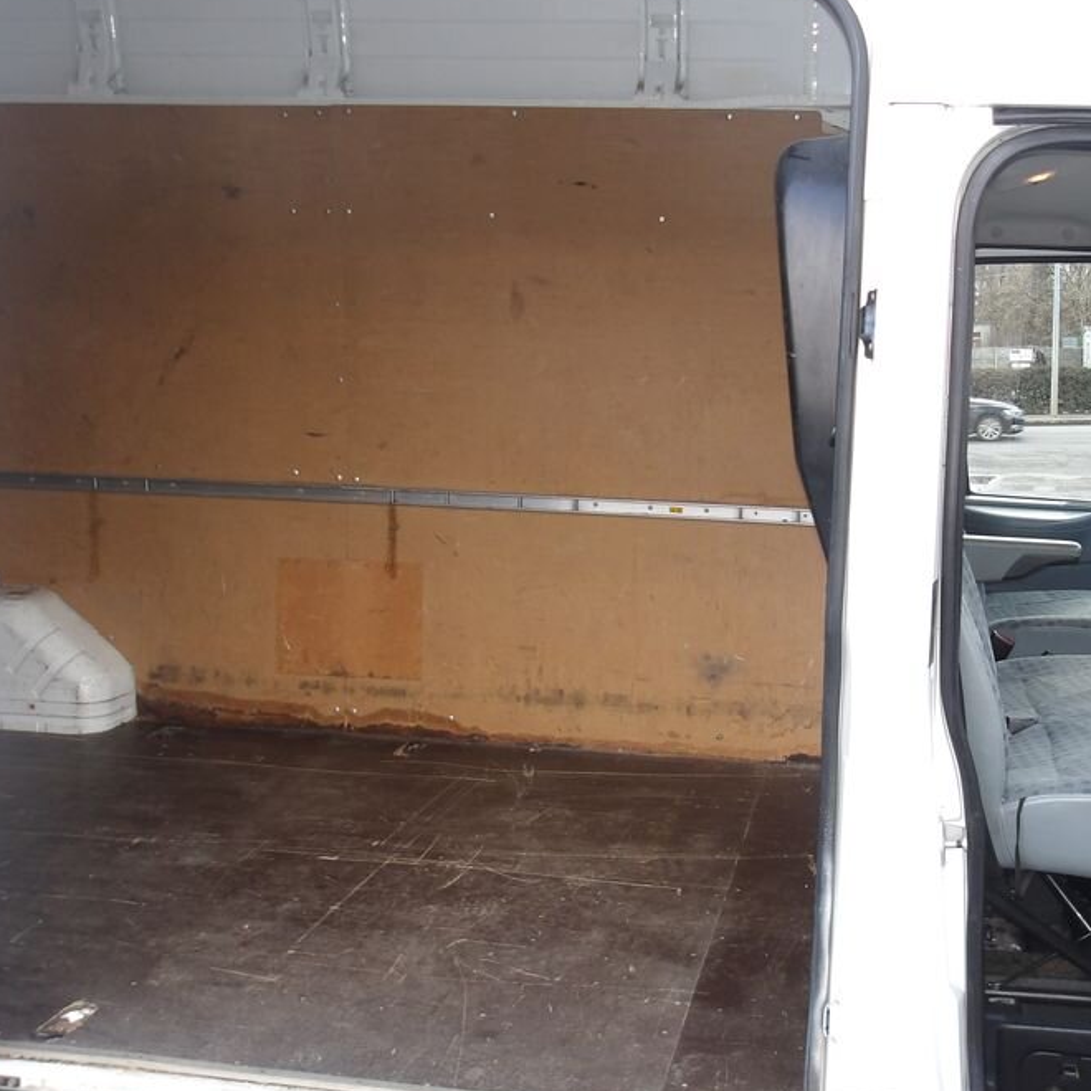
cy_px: 478
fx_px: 1319
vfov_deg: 44.8
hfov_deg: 44.3
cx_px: 724
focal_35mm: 37
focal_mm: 4.9
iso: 100
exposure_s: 1/128
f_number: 3
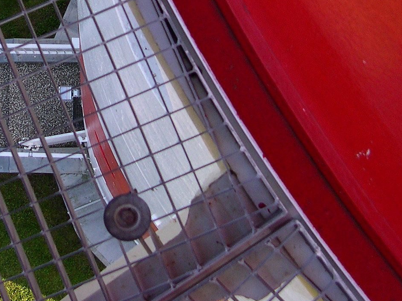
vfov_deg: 15.5
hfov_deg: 20.8
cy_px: -61
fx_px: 1069
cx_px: 26
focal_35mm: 92
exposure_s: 1/476
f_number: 2.8
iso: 100
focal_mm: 8
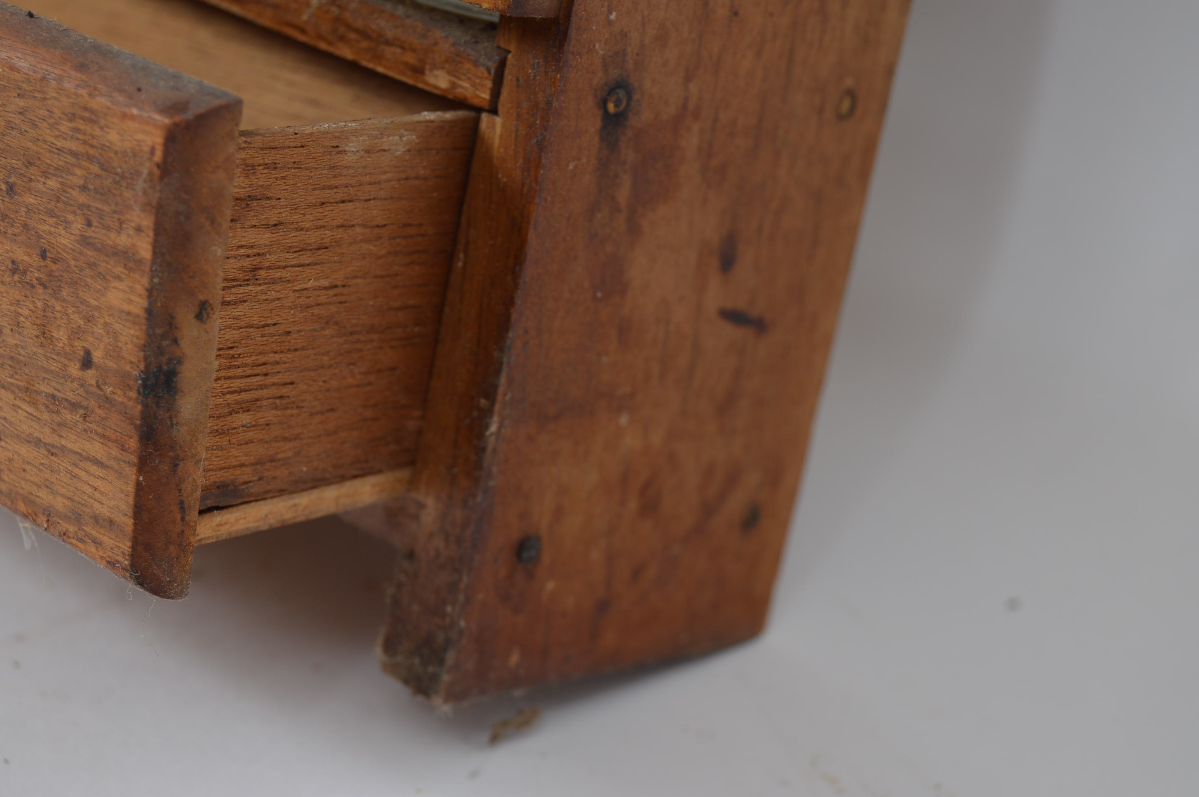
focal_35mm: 87
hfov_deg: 23.5
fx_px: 2879
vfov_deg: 15.8
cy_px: 384
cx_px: 593
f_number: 8
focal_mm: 55
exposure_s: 1/80
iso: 100
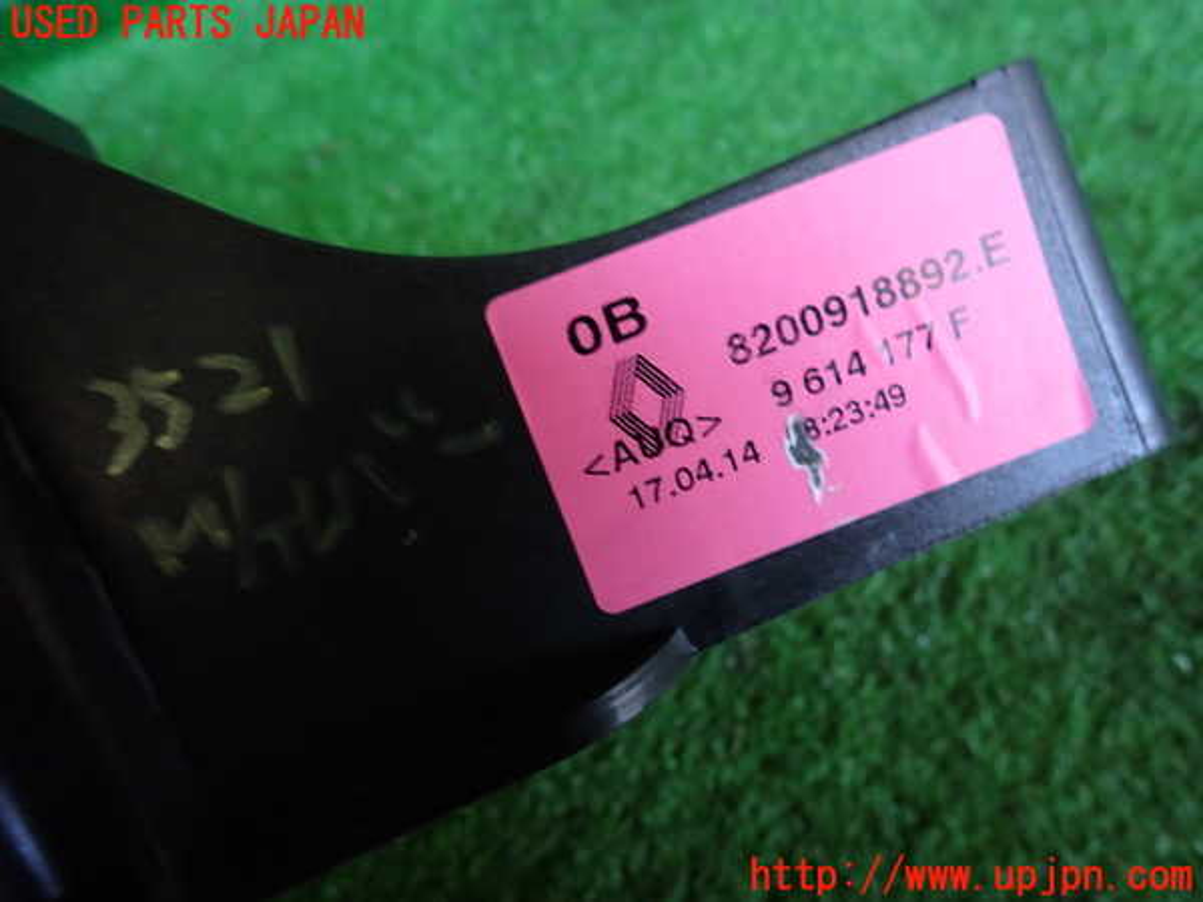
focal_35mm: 25
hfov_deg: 69.4
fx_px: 869
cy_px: 451
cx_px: 602
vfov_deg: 54.9
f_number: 2
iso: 200
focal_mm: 4.5
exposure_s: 1/40
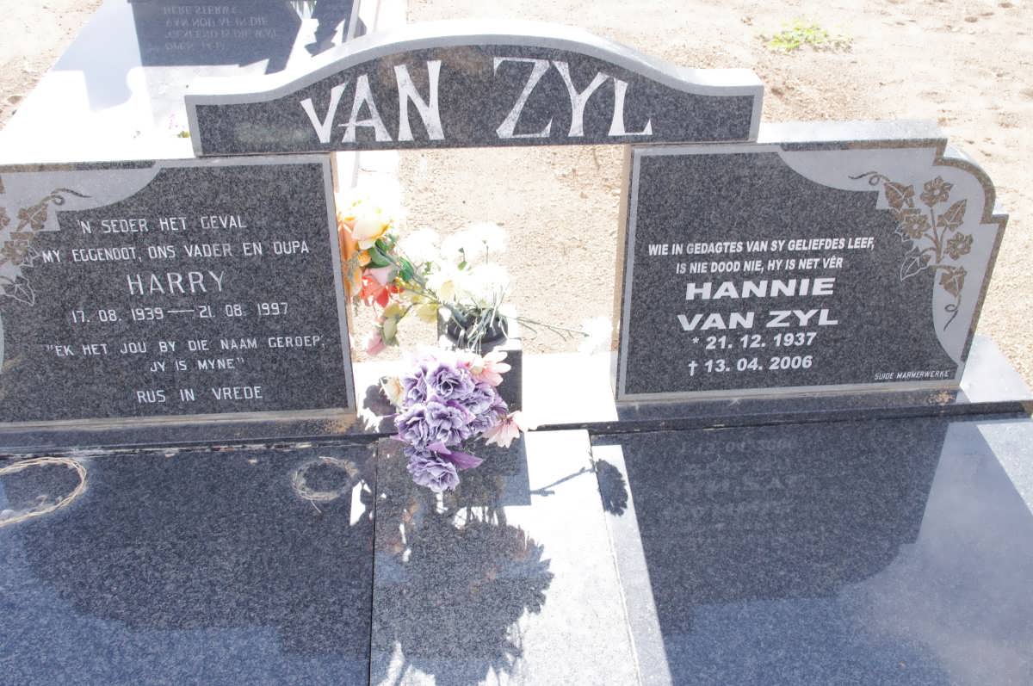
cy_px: 343
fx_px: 1032
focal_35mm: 36
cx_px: 516
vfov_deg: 36.8
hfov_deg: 53.2
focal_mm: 24.38
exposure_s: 1/125
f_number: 11
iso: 800
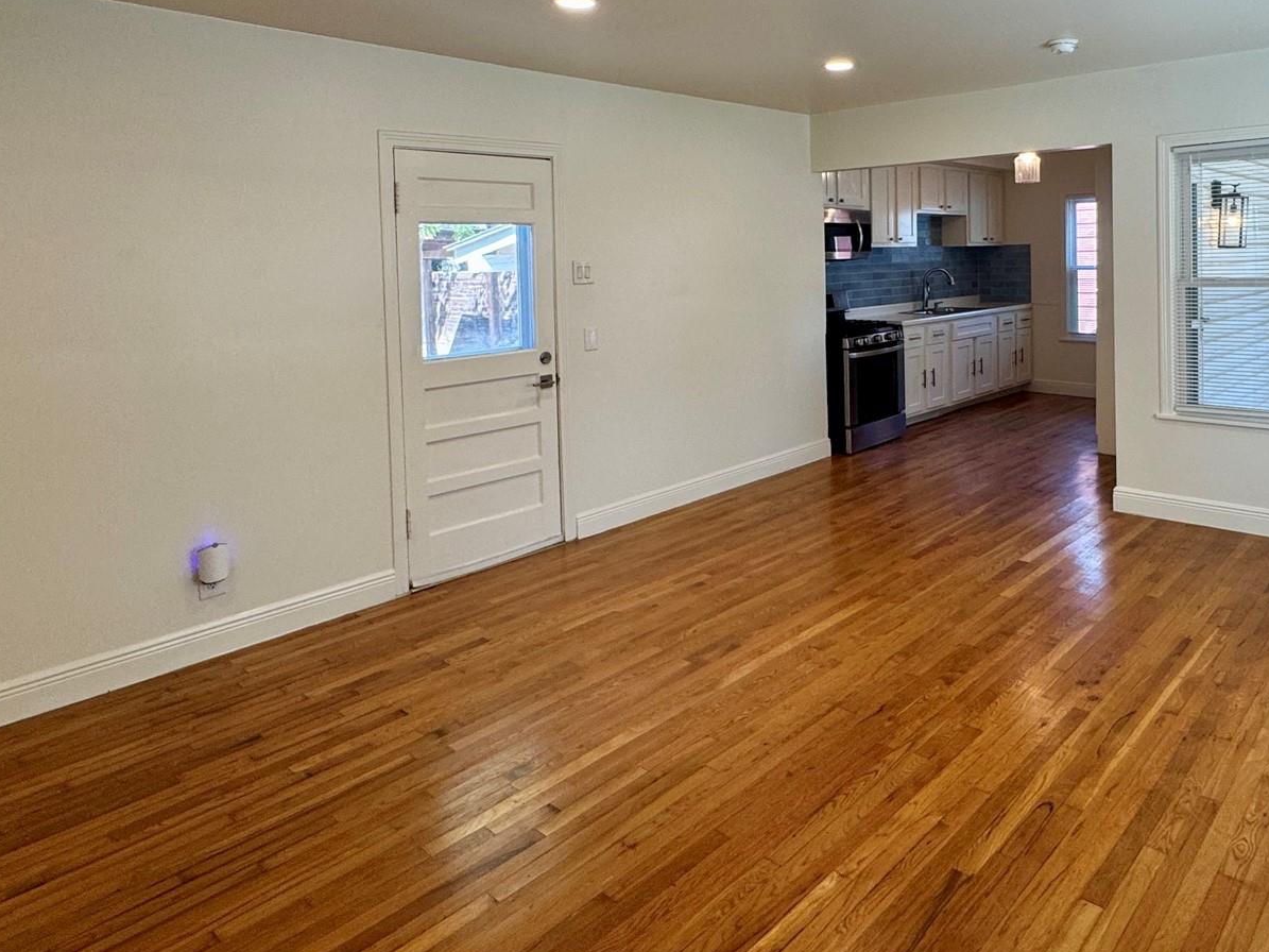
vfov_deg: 55.1
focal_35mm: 24
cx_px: 839
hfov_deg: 69.7
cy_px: 286
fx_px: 880
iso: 100
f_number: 2.2
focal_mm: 2.22
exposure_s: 1/120
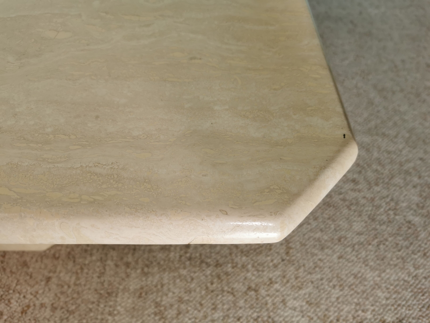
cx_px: 215
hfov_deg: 65.3
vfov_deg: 51.4
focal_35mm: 27
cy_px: 162
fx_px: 335
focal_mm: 5.58
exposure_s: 1/100
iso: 64
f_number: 1.8
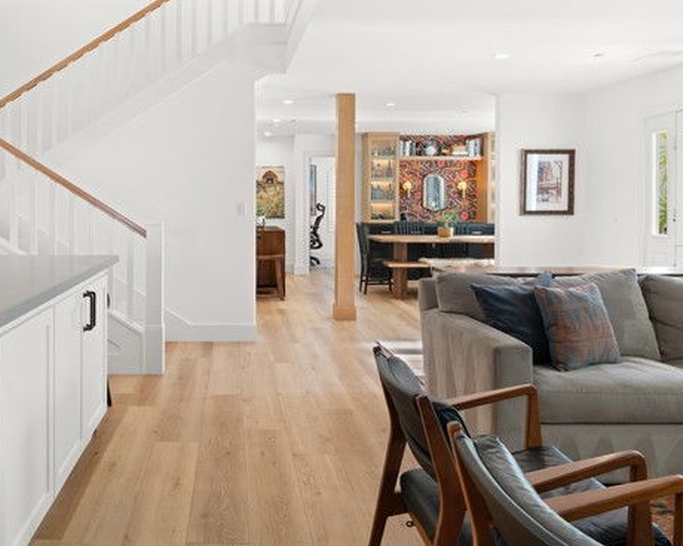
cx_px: 218
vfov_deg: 48.4
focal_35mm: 30
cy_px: 242
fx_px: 606
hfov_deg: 57.3
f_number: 9
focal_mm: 23
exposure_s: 1/8
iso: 640
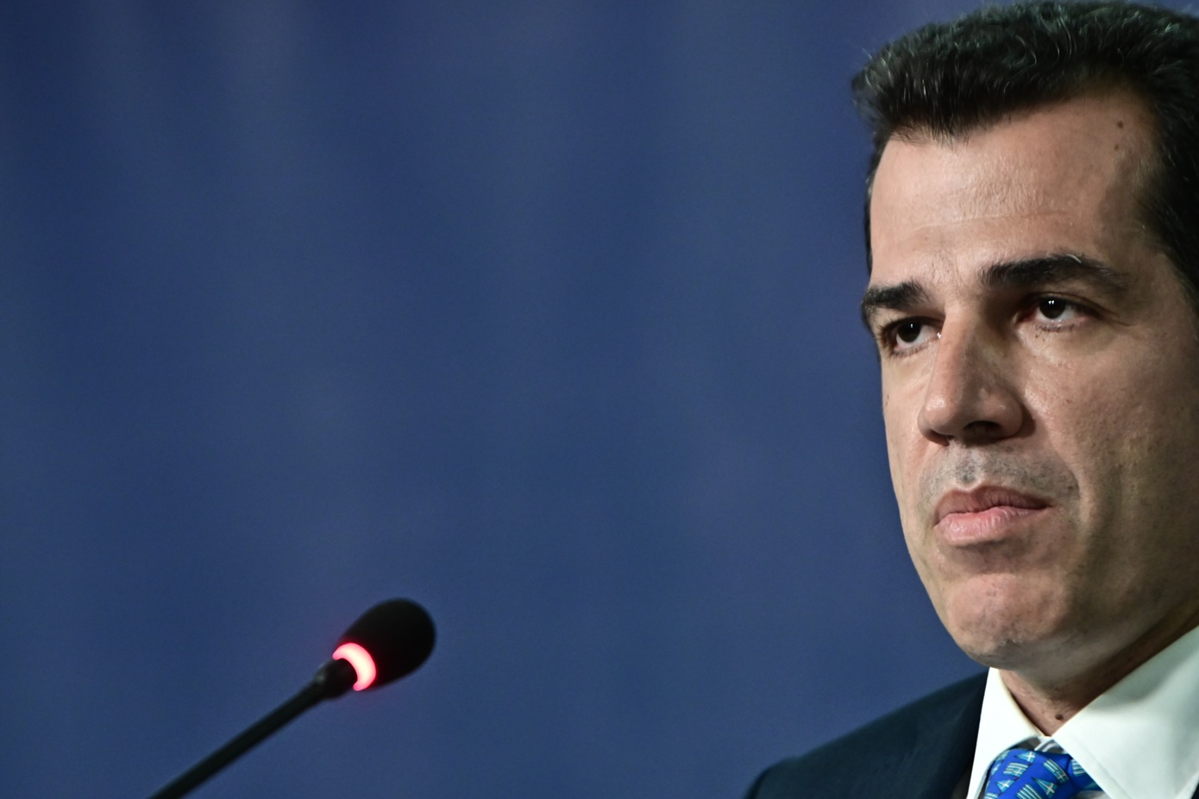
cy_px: 400
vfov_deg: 4.6
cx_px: 600
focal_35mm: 300
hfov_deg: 6.9
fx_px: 9989
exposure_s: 1/320
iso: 2500
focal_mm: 200
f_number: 3.5
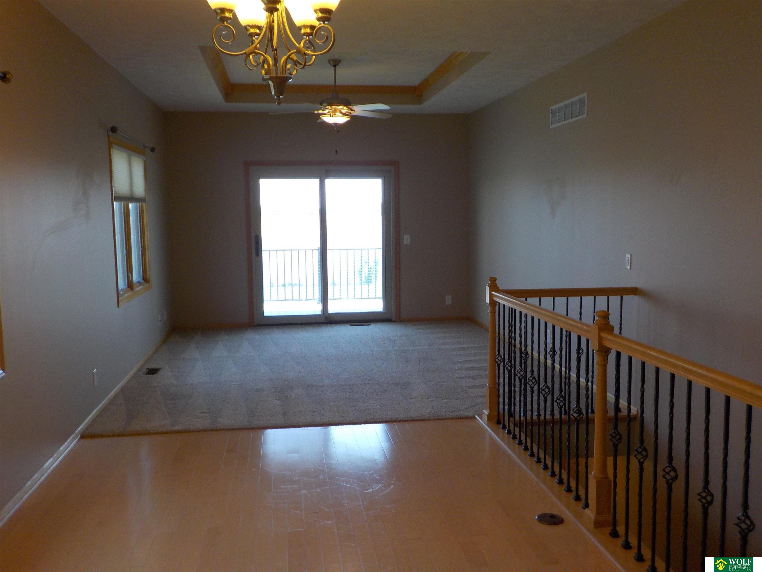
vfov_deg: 46.8
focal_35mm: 30
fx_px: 660
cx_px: 381
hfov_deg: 60.0
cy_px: 286
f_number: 3.3
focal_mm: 4.1
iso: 125
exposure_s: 1/80
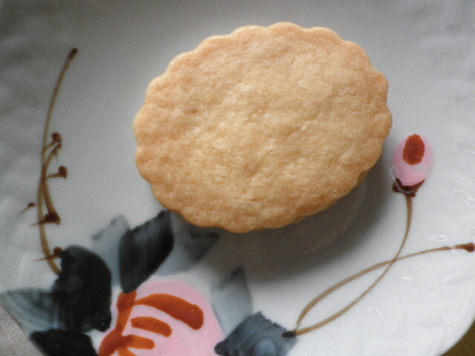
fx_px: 370
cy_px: 178
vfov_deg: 51.4
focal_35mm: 27
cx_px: 238
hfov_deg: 65.3
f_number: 3.2
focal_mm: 4.9
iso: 160
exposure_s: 1/30
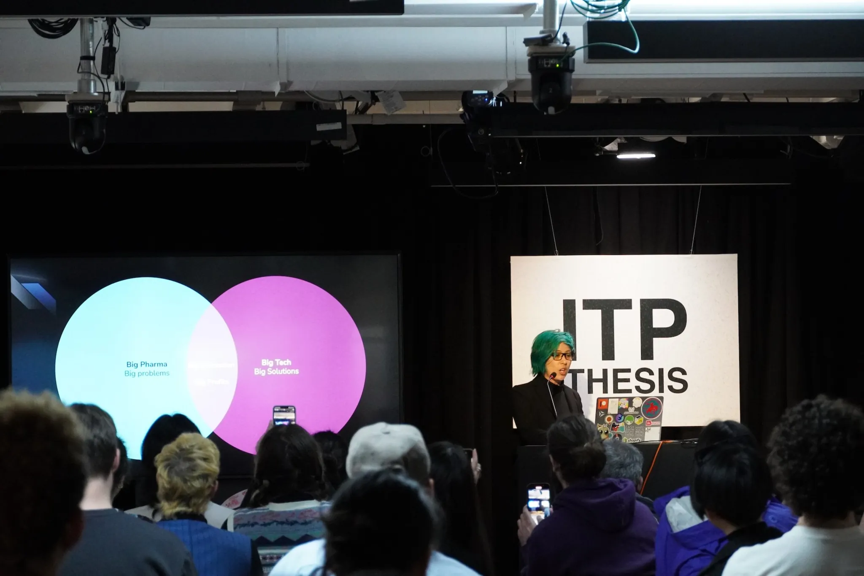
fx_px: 3024
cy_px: 288
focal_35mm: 126
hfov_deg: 16.3
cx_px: 432
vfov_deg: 10.9
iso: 6400
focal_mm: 84
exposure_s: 1/125
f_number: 5.6
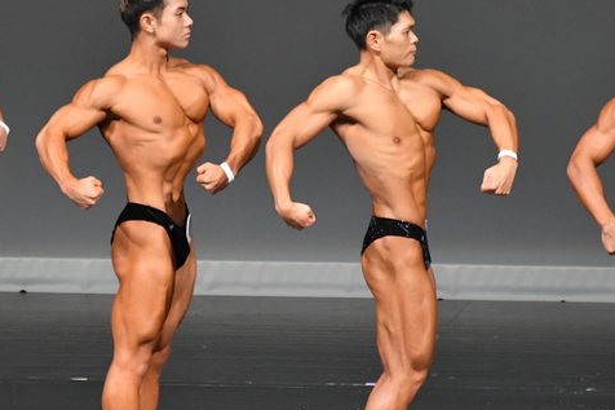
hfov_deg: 4.0
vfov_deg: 2.7
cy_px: 232
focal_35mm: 513
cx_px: 281
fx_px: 8760
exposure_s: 1/400
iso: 5000
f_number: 5.6
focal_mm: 210
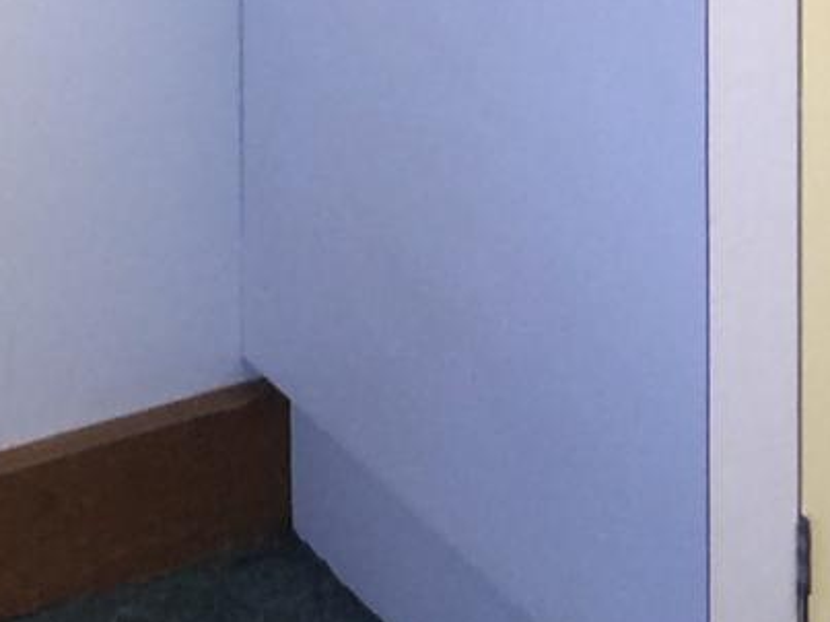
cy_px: -1681
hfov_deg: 9.1
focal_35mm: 216
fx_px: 5178
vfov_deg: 6.0
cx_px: -157
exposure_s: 1/15
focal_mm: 4.15
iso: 32
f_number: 2.2
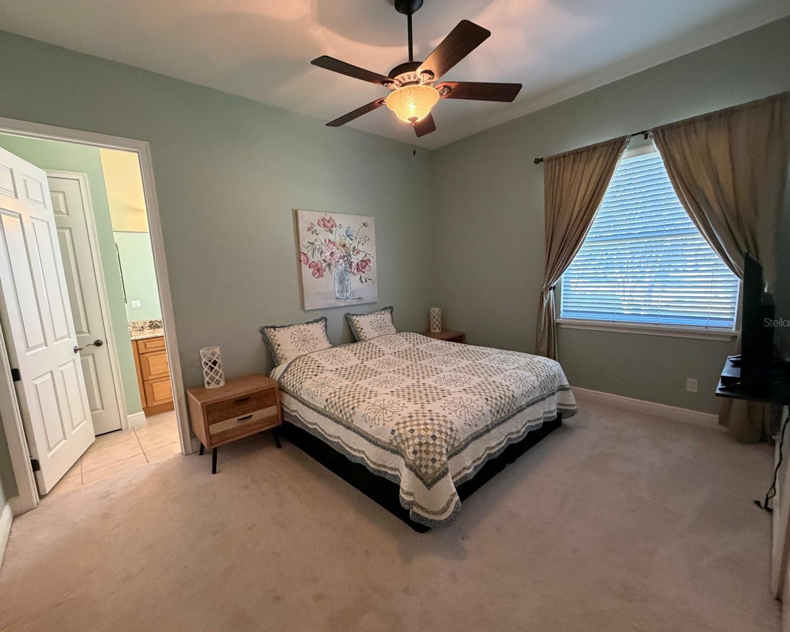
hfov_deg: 96.8
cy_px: 322
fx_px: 351
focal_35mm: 15
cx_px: 381
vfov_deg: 84.0
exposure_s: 1/60
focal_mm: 2.22
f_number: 2.2
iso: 400
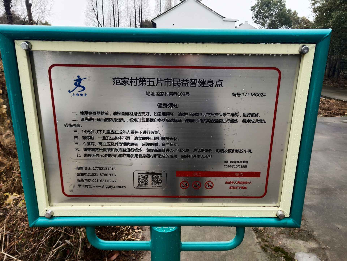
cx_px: 174
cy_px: 130
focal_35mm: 30
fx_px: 301
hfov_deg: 60.0
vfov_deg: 46.8
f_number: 1.79
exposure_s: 1/2417
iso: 50
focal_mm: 4.35
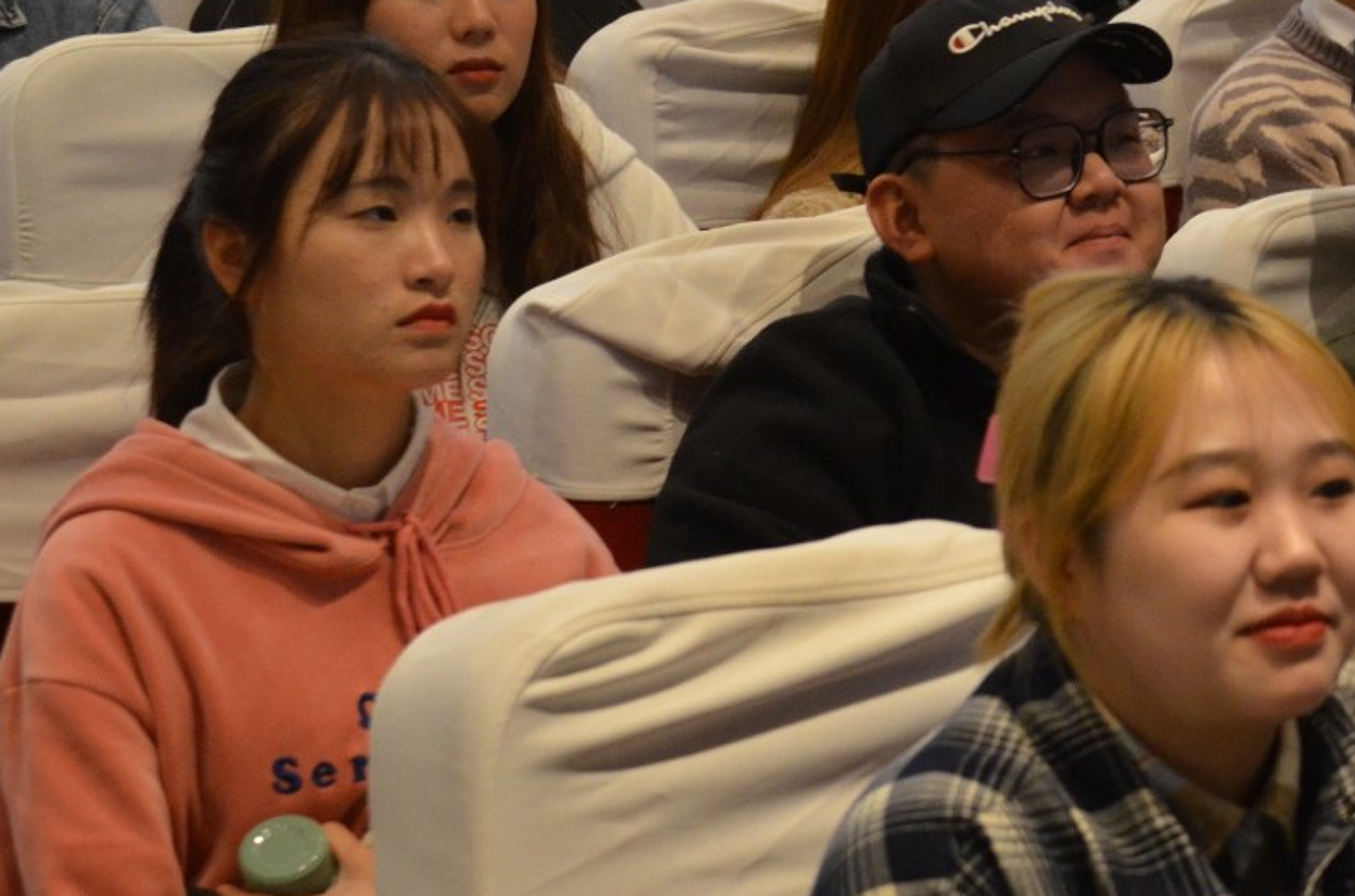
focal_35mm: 162
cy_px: 123
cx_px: 1201
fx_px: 6082
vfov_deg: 8.4
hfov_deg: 12.6
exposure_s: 1/20
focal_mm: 50
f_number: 4.5
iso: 1600
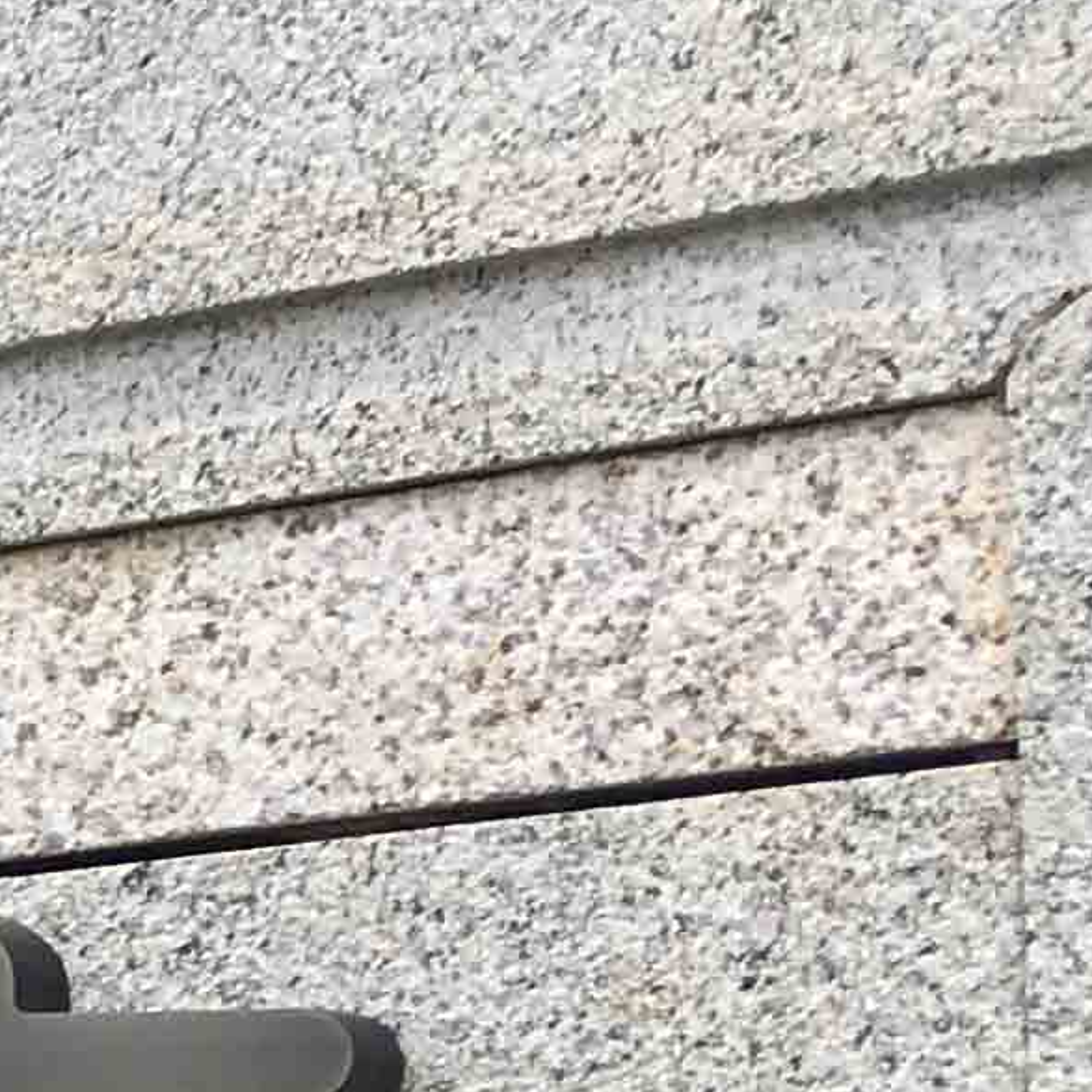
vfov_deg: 9.8
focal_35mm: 176
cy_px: 1393
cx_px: -2041
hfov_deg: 8.5
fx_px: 6282
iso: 25
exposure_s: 1/635
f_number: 2.2
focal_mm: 4.15
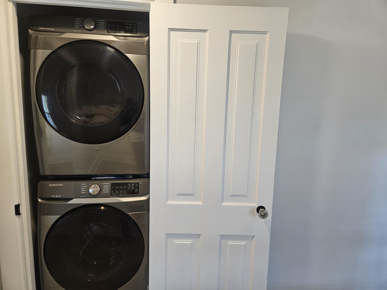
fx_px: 257
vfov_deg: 58.9
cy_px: 145
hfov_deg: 73.9
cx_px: 194
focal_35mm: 23
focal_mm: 5.4
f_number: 1.8
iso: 250
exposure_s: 1/120
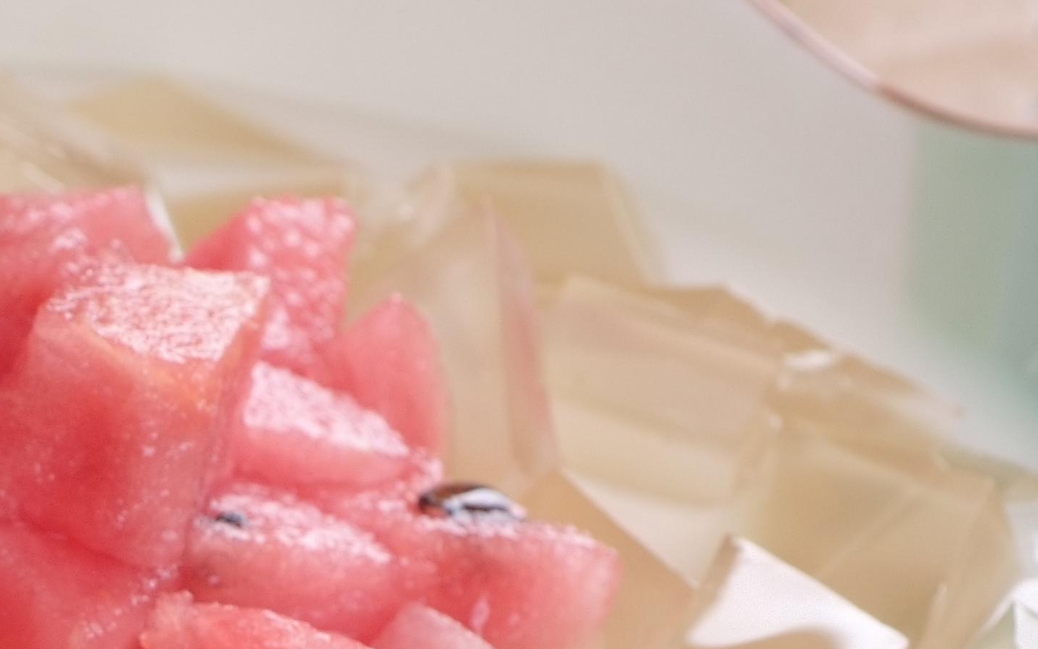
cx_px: -144
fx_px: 7694
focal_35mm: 272
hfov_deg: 7.7
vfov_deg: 4.8
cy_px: 755
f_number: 10
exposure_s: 1/125
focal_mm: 60
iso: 100
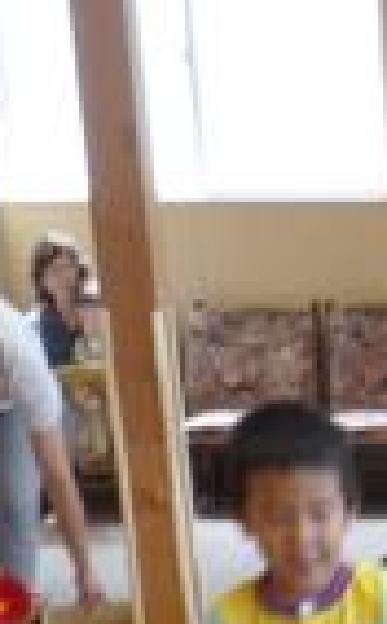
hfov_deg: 9.9
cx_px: 928
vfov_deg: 16.8
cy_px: 874
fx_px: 1953
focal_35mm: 115
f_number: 2.5
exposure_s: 1/25
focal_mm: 4.3
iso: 100
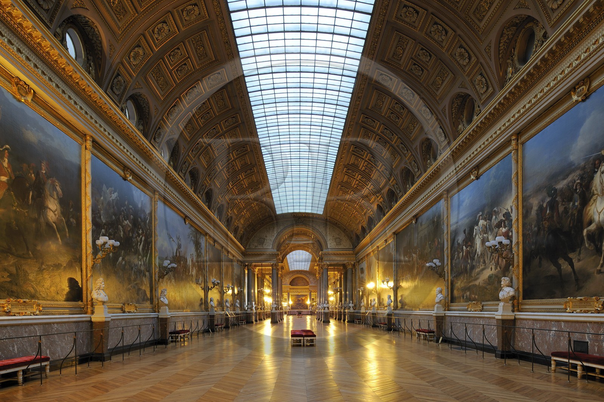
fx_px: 402
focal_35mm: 24
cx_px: 302
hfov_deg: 73.8
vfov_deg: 53.1
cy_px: 201
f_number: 16
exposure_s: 25
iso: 200
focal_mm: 24
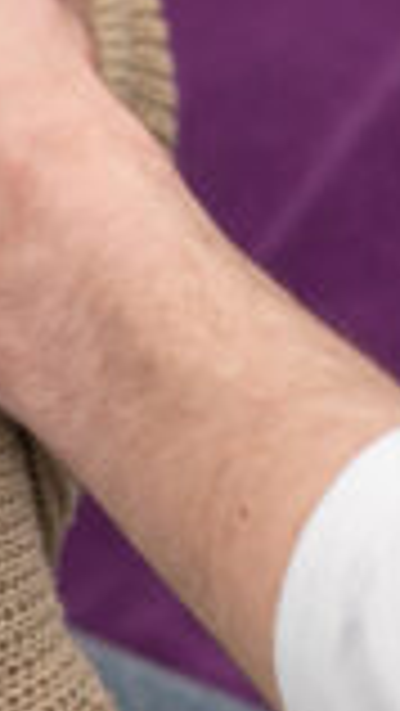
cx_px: 252
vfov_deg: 6.3
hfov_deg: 3.6
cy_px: -308
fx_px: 6404
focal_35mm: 340
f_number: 3.5
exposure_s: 1/320
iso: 400
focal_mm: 50
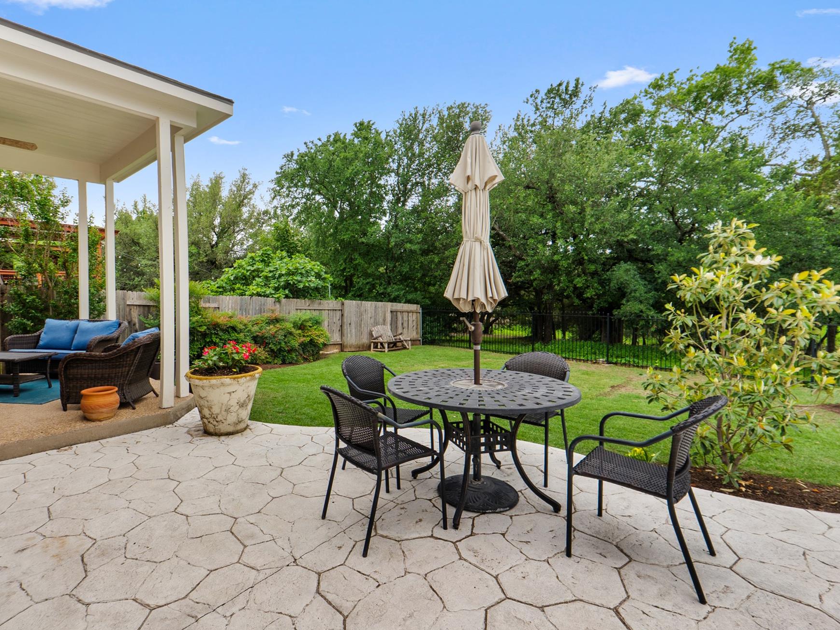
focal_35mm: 17
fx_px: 413
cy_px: 307
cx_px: 355
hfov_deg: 90.3
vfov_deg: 74.7
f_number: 9
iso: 200
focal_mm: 10
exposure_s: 1/30
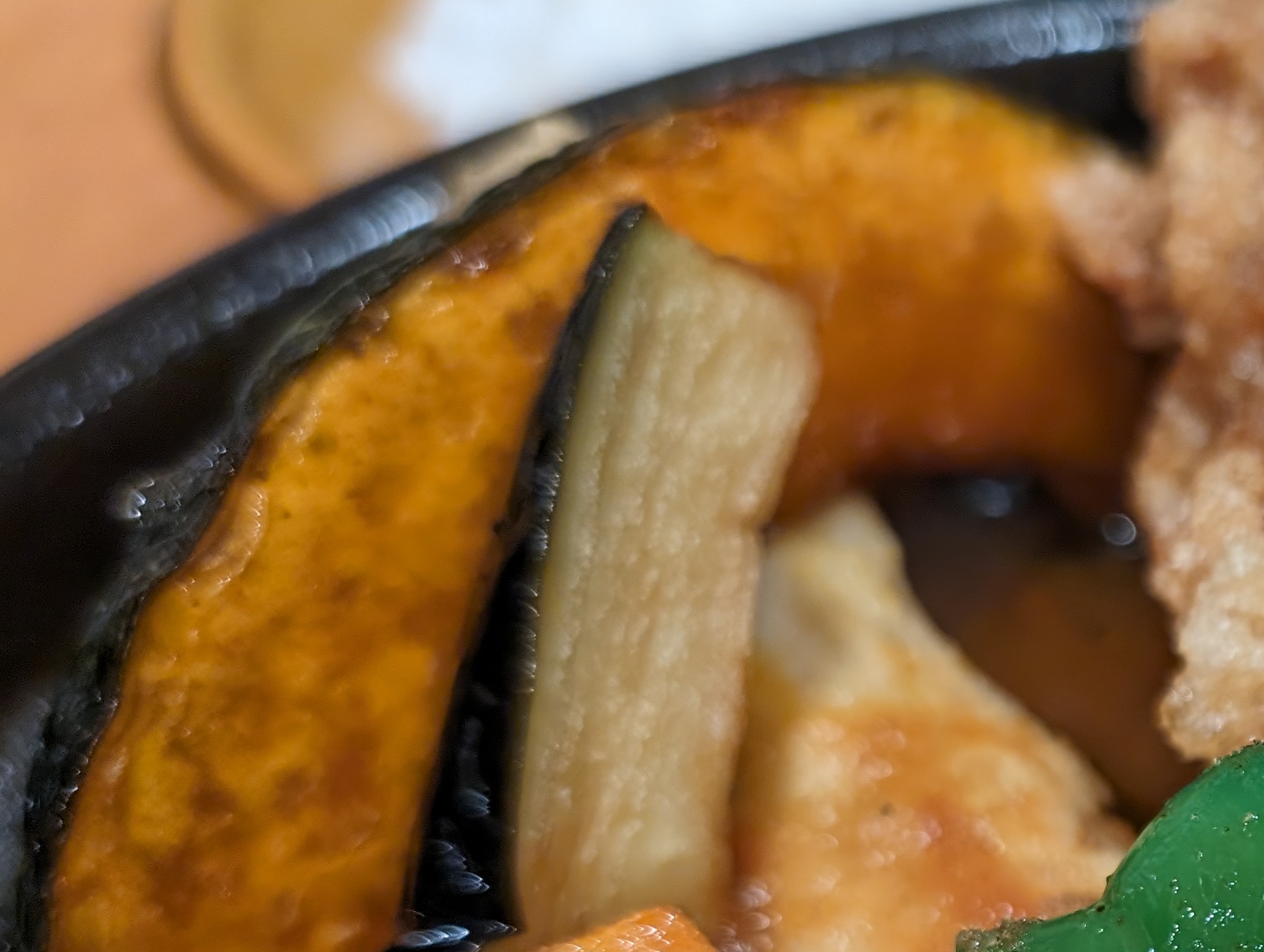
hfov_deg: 28.3
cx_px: 1440
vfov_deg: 23.4
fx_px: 2231
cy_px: 885
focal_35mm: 61
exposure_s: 1/40.2
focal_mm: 6.9
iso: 152
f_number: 1.68
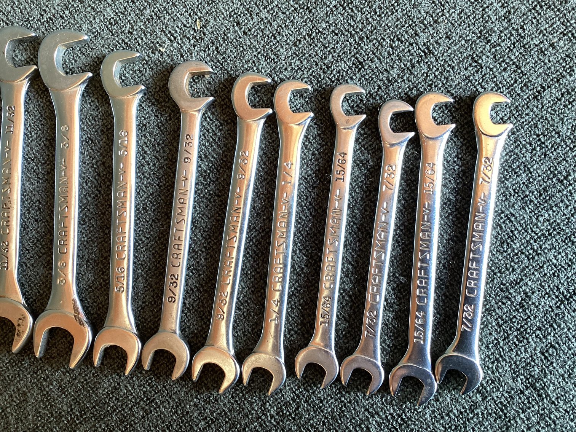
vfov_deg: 45.4
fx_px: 516
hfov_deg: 58.3
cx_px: 288
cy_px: 216
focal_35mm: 31
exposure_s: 1/50
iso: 125
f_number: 2.4
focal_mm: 3.3
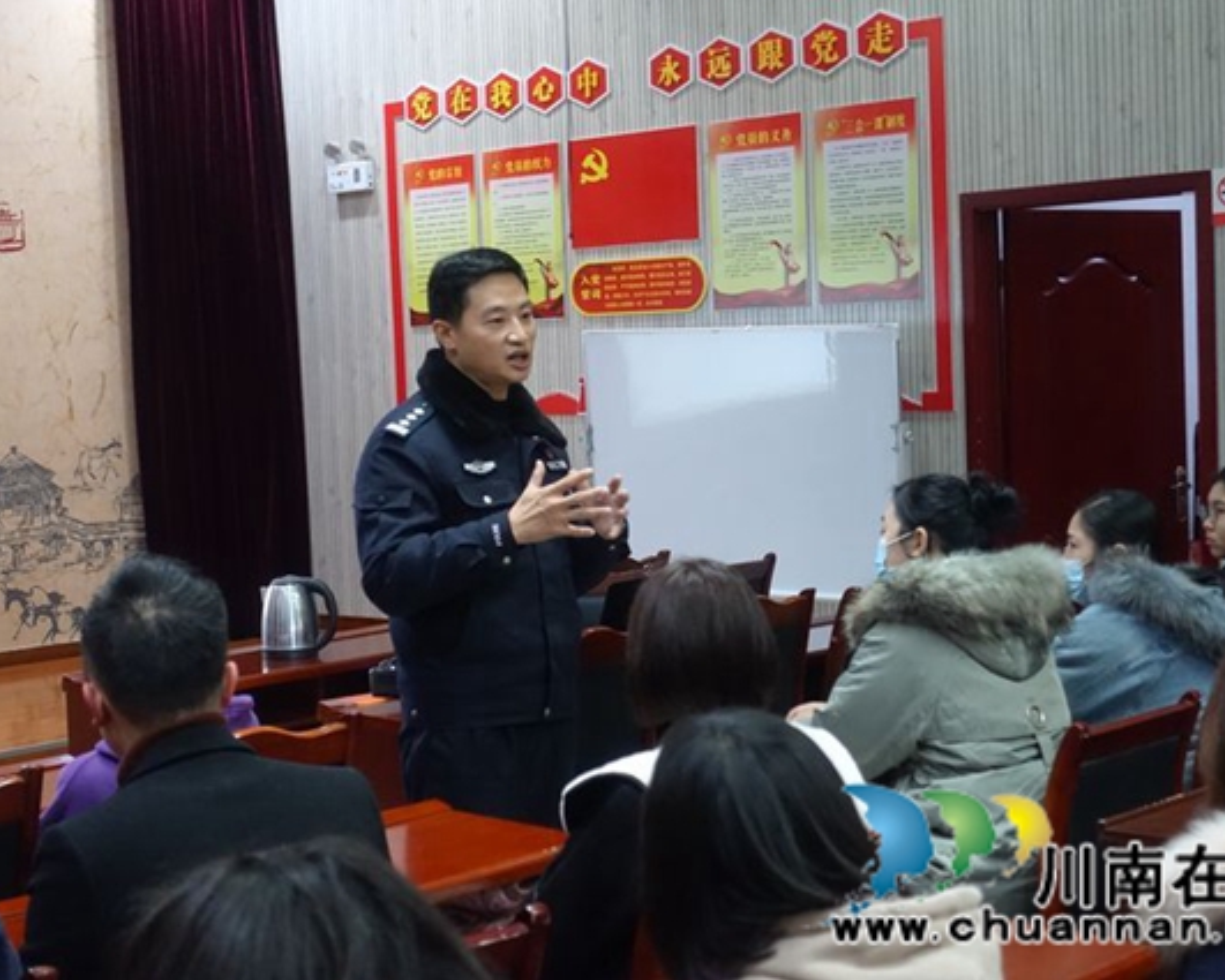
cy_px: 490
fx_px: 2176
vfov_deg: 25.4
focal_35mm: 60
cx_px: 632
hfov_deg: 31.4
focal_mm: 19.48
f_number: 2.8
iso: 2000
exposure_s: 1/60
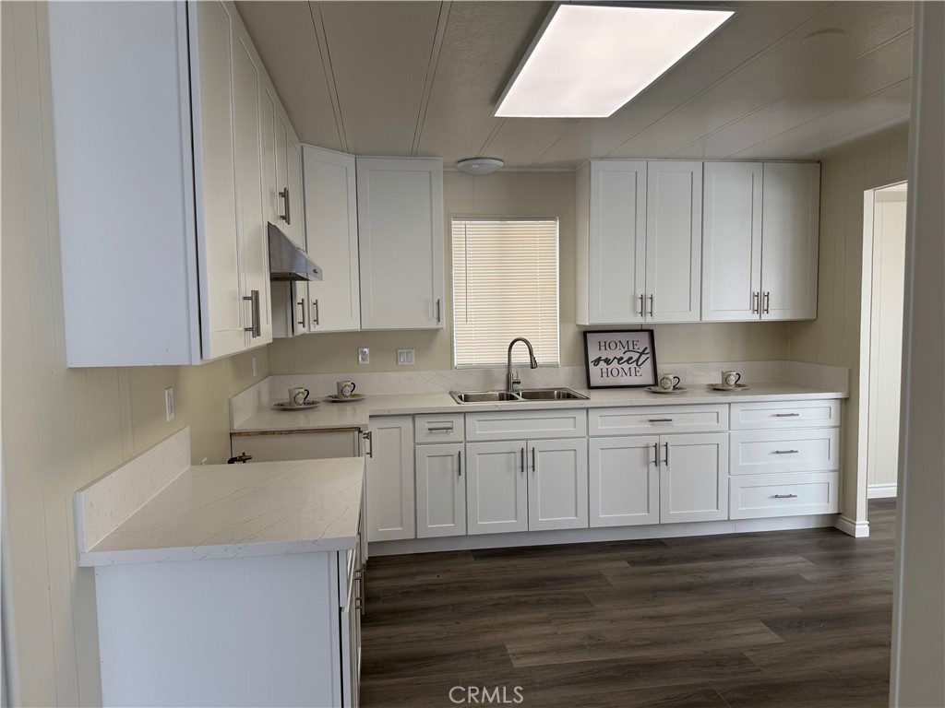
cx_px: 472
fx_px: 655
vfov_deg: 56.8
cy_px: 354
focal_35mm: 24
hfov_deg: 71.6
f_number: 1.78
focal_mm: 6.76
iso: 64
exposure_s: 1/167
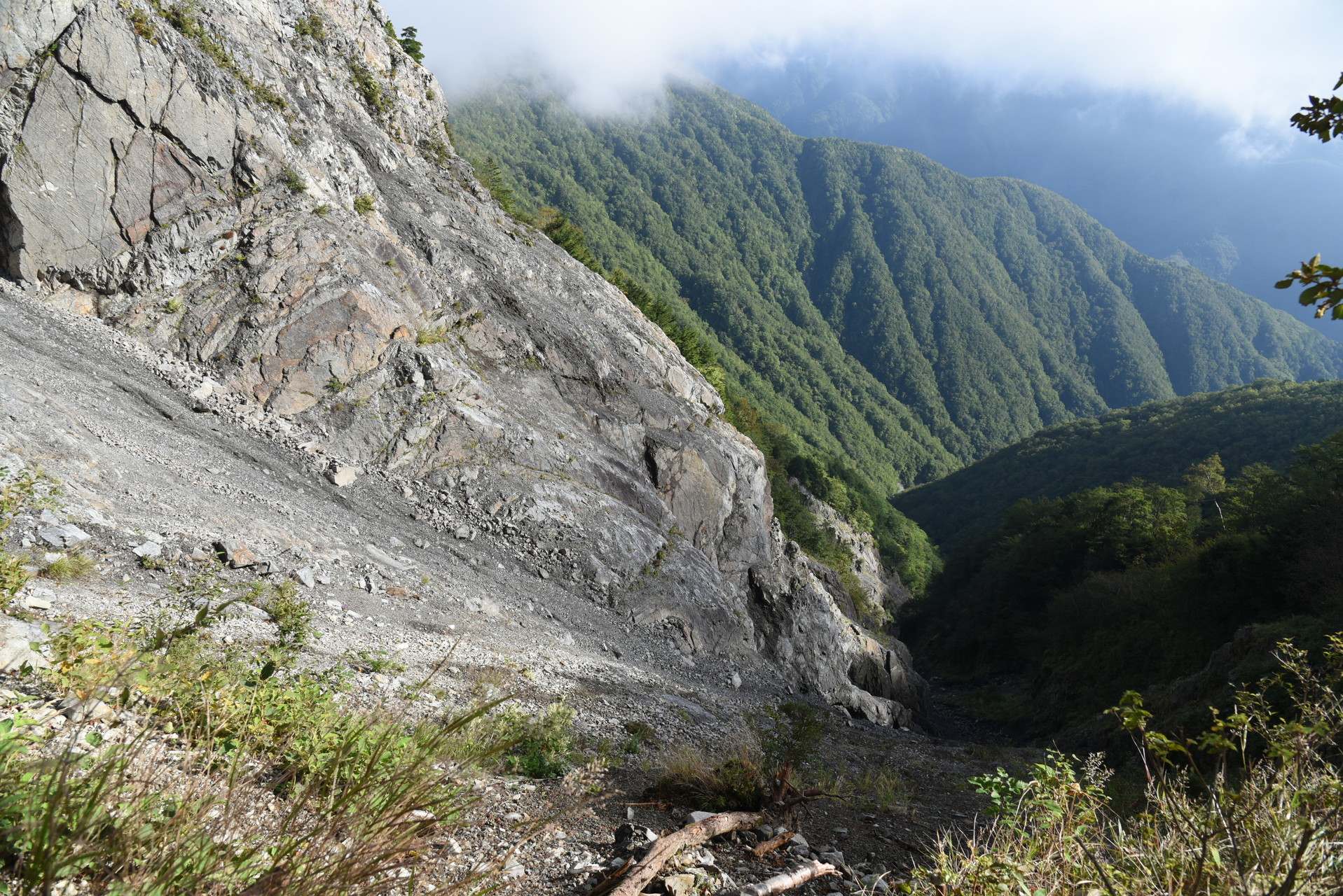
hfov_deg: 73.7
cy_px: 448
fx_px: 896
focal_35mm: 24
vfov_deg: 53.2
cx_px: 672
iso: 140
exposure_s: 1/60
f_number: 8
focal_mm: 24
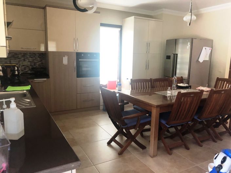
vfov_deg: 49.7
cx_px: 116
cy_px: 86
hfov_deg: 63.5
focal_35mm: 28
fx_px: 187
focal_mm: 3.99
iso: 64
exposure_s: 1/15
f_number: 1.8
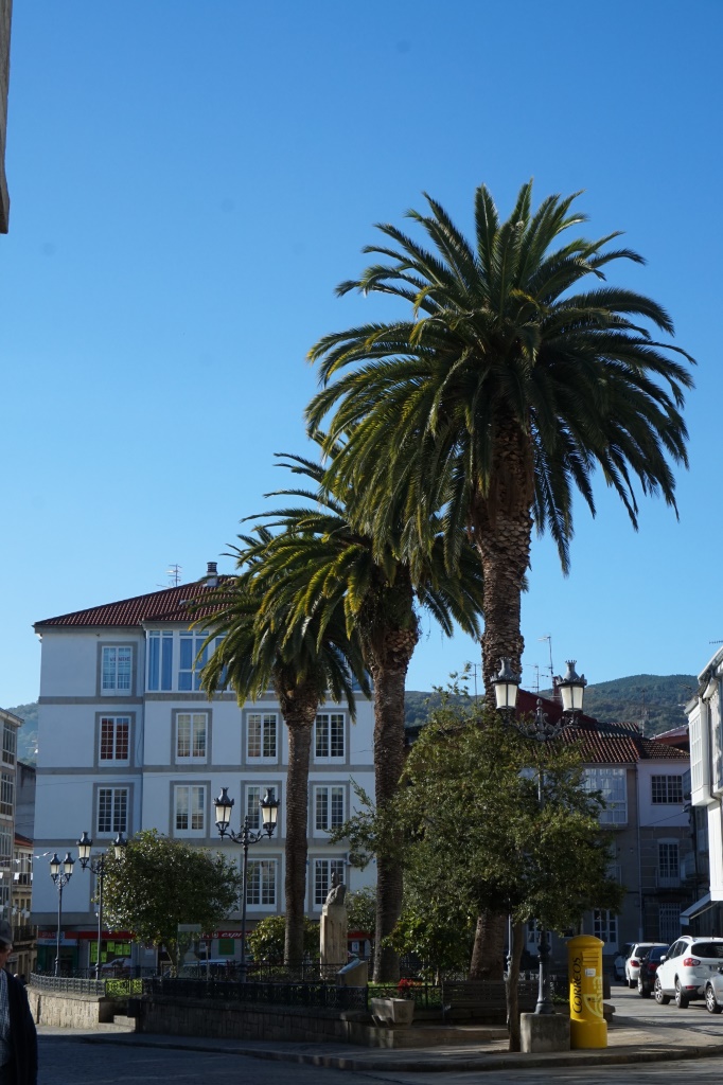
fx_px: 1718
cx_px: 362
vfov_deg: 35.1
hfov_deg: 23.8
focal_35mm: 57
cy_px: 542
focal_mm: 38
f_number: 13
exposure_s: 1/500
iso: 500
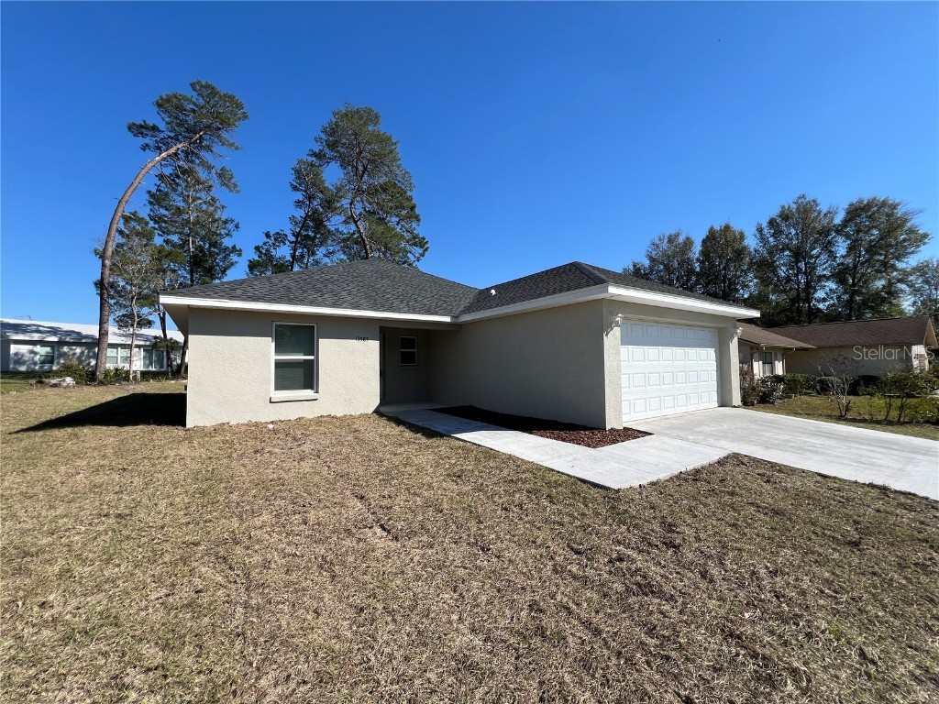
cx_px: 470
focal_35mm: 13
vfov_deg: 89.9
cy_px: 352
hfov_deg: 106.2
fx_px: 353
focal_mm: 1.57
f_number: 1.8
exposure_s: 1/1647
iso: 32
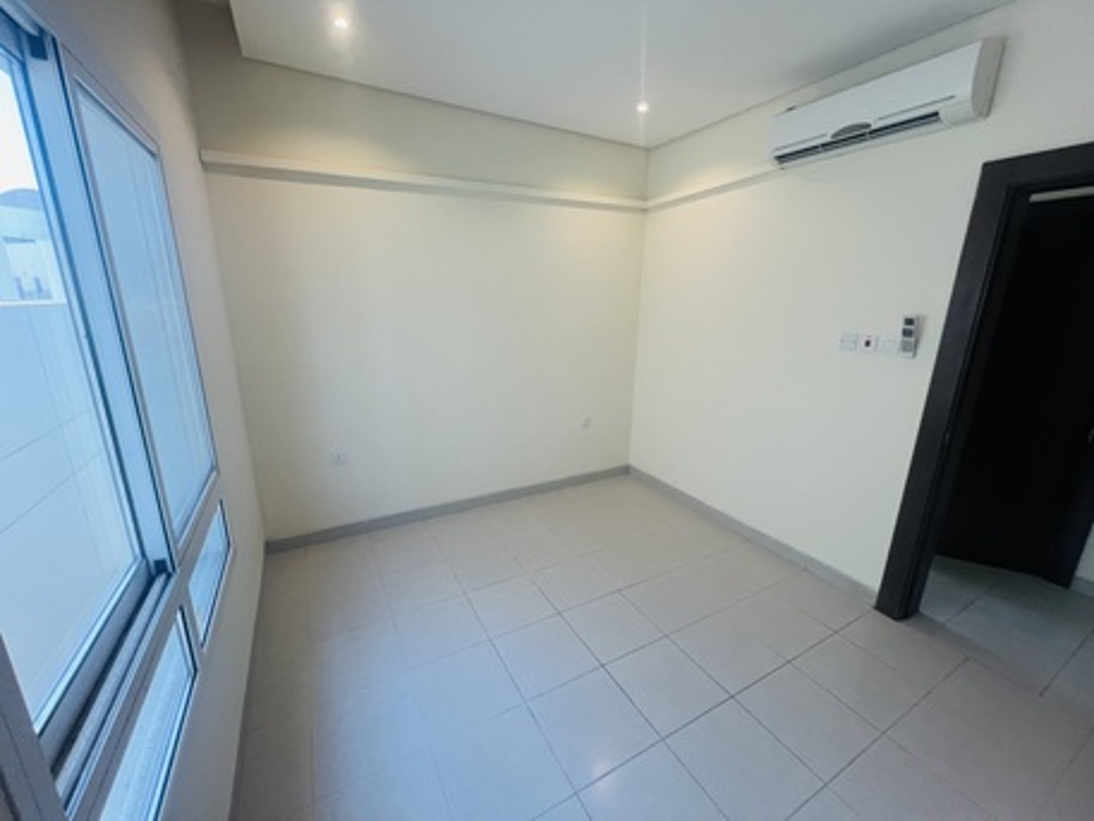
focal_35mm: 13
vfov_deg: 89.9
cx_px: 547
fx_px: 411
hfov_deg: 106.2
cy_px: 410
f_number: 1.8
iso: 125
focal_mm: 1.57
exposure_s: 1/99
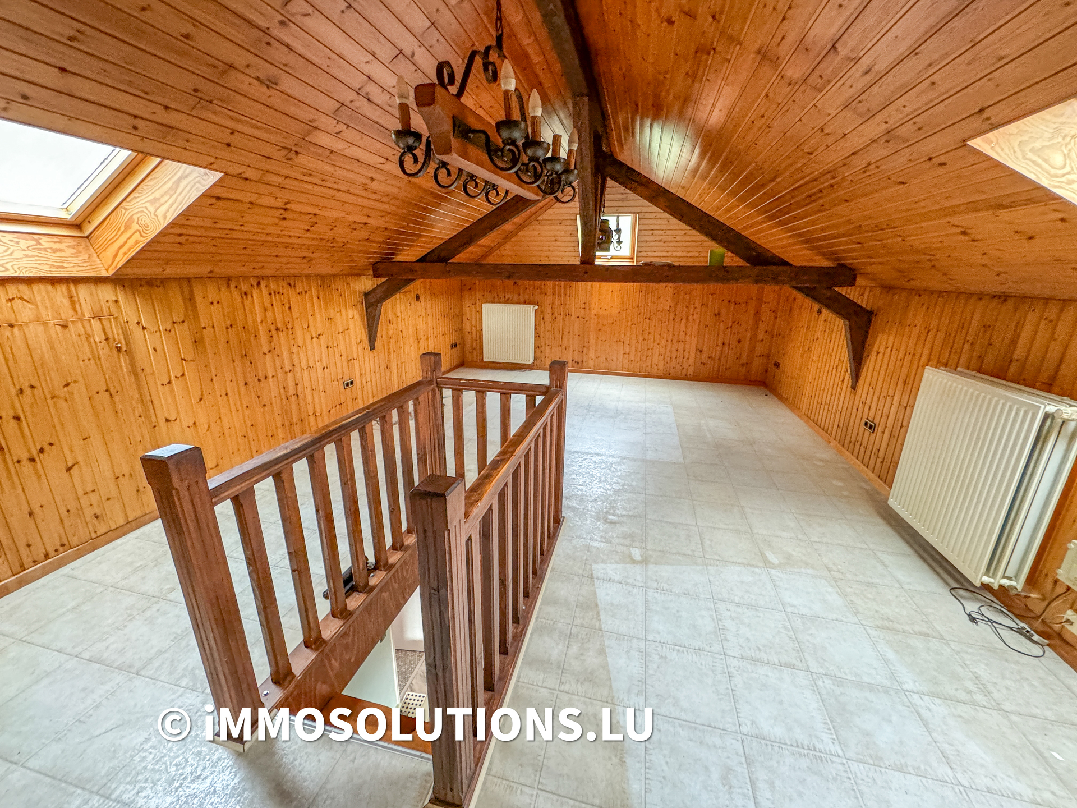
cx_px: 538
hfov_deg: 102.1
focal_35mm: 14
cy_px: 404
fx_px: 436
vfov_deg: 85.7
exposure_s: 1/60
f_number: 2.2
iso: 500
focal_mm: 2.22
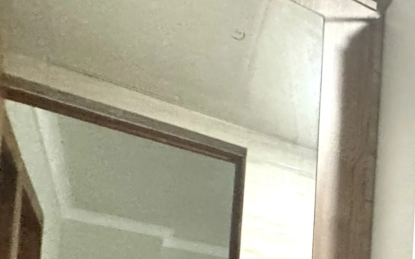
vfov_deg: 21.0
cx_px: 595
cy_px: 412
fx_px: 565
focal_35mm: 50
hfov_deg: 28.8
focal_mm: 2.22
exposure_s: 1/60
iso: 800
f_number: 2.2
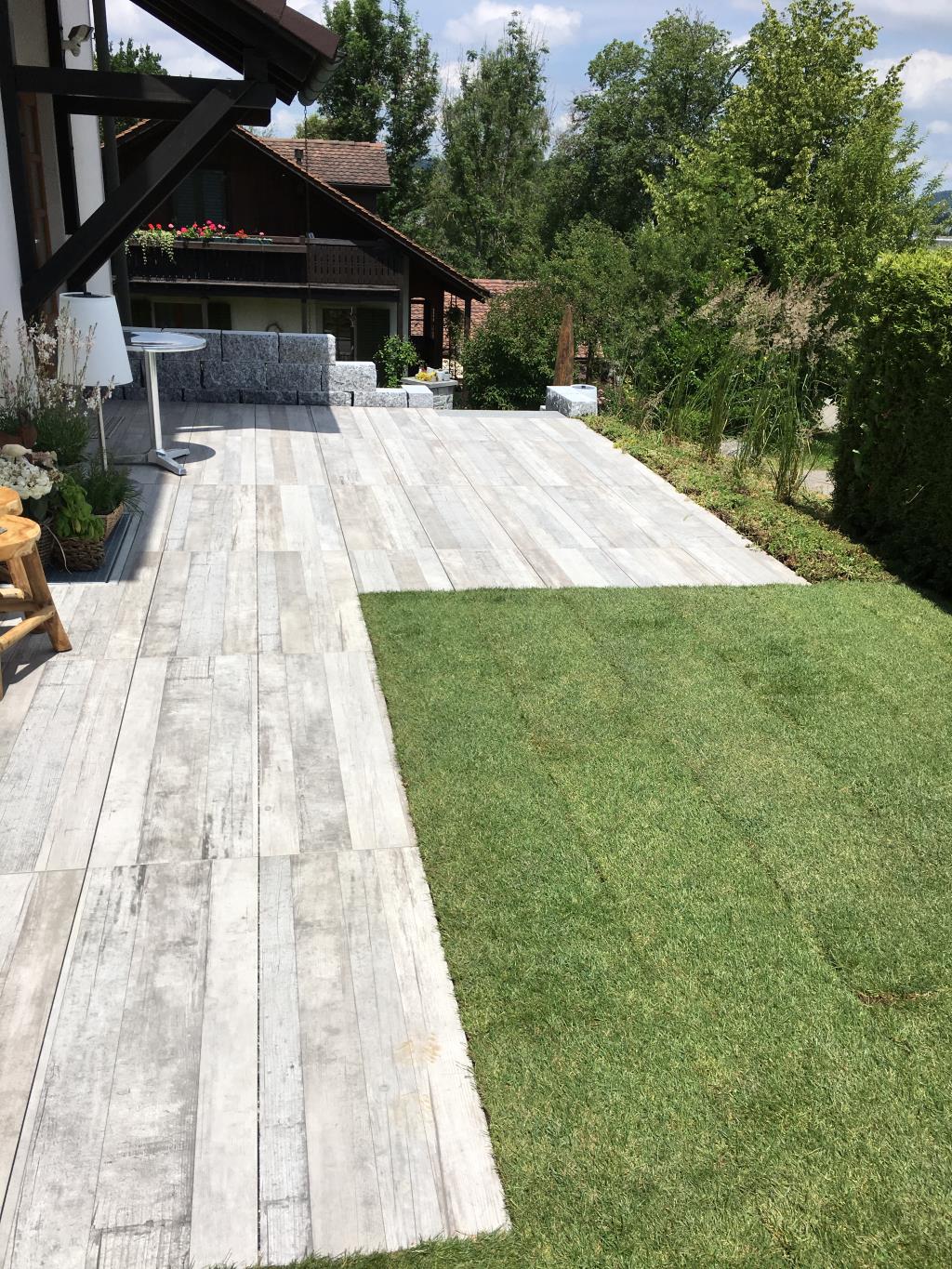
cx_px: 476
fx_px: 1063
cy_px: 634
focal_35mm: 29
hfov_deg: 48.2
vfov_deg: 61.7
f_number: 2.2
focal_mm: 4.15
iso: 25
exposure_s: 1/2262
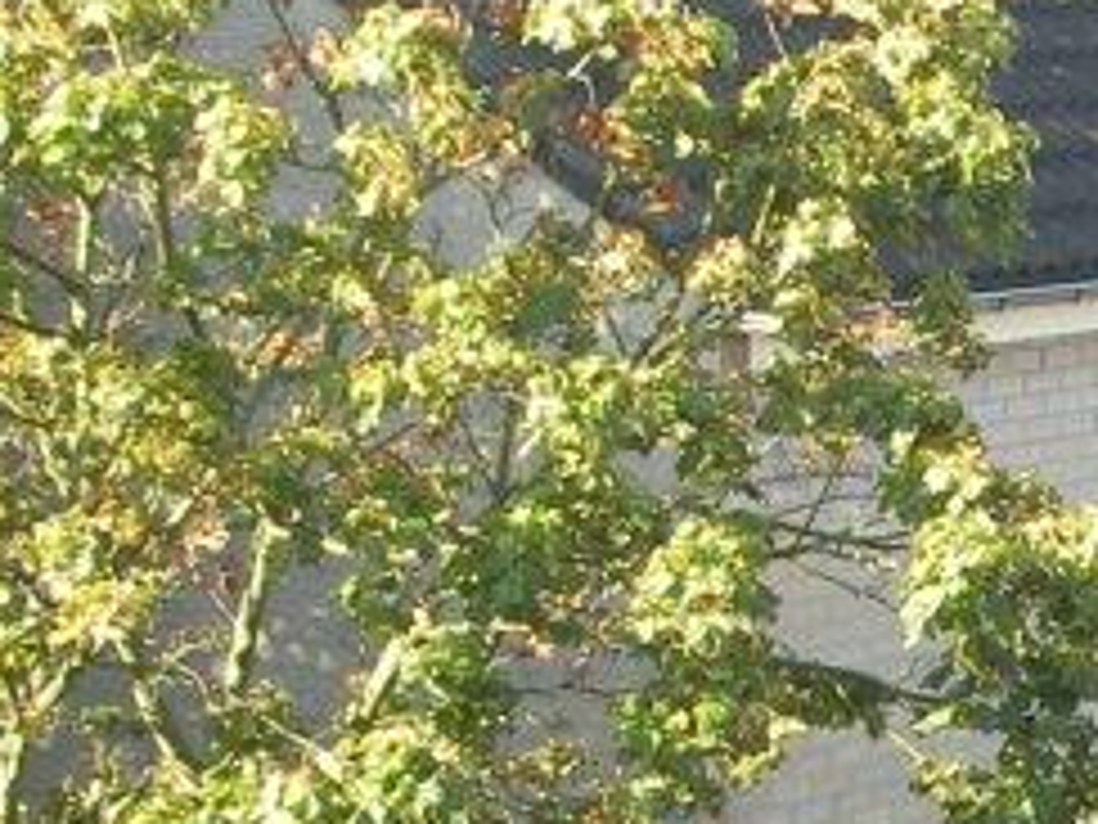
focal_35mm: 164
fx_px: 5202
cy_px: 810
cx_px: 1683
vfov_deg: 9.0
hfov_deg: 11.5
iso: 50
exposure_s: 1/125
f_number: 2.8
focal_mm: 8
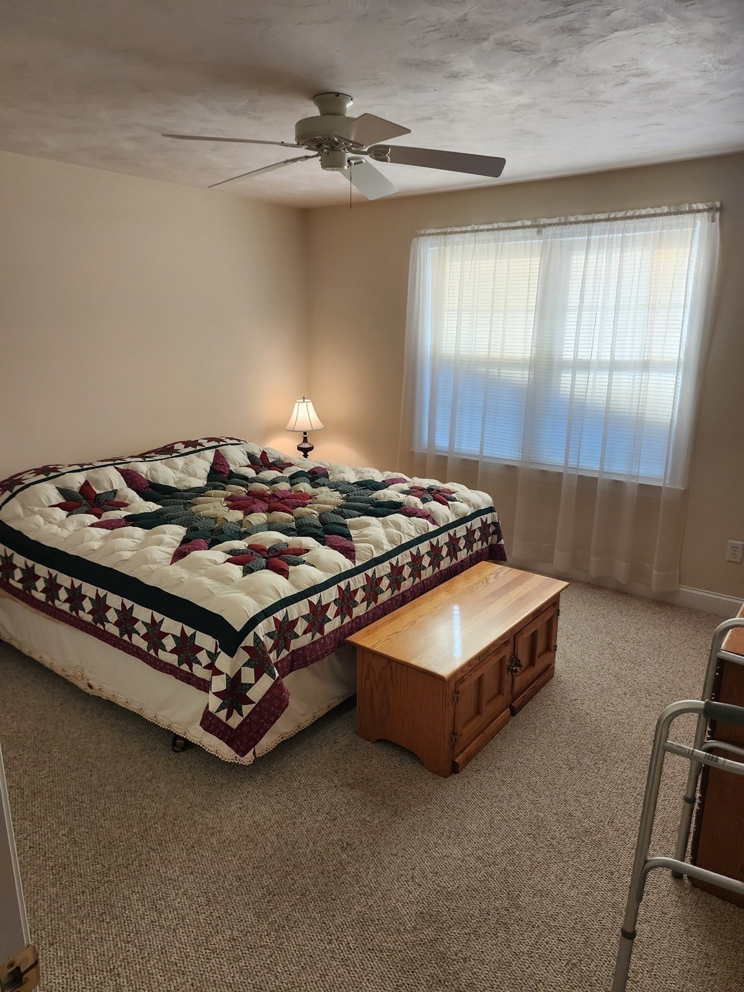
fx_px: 659
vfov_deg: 73.9
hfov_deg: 58.9
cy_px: 496
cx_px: 372
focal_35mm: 23
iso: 125
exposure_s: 1/180
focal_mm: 5.4
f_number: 1.8
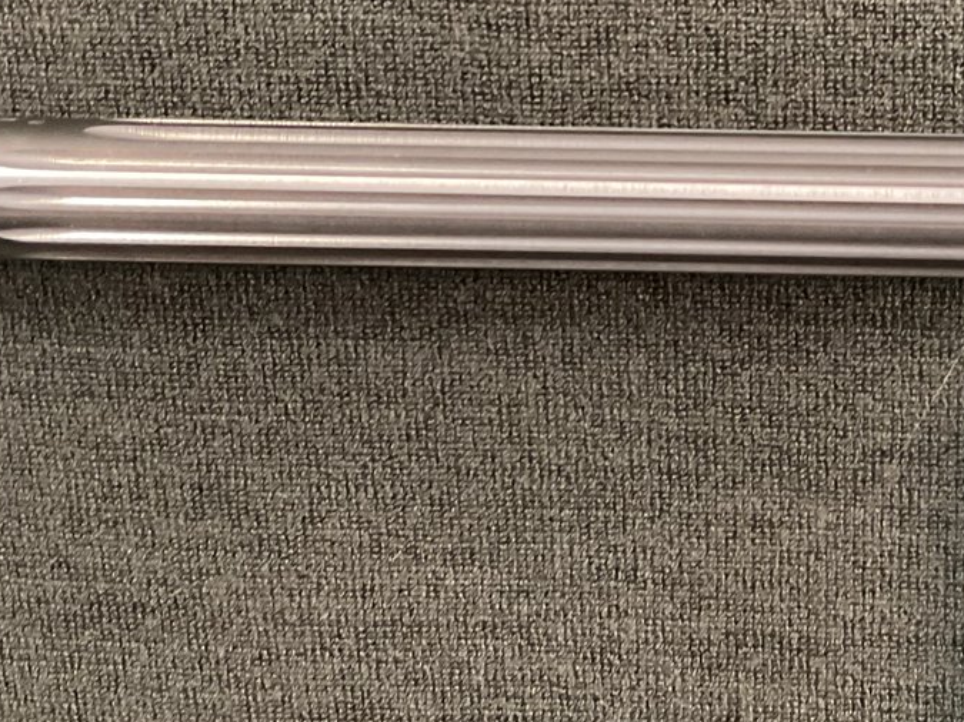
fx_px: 1810
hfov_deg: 29.0
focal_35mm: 65
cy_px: 226
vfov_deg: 22.5
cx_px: 809
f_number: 1.8
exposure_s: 1/30
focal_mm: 3
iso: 500
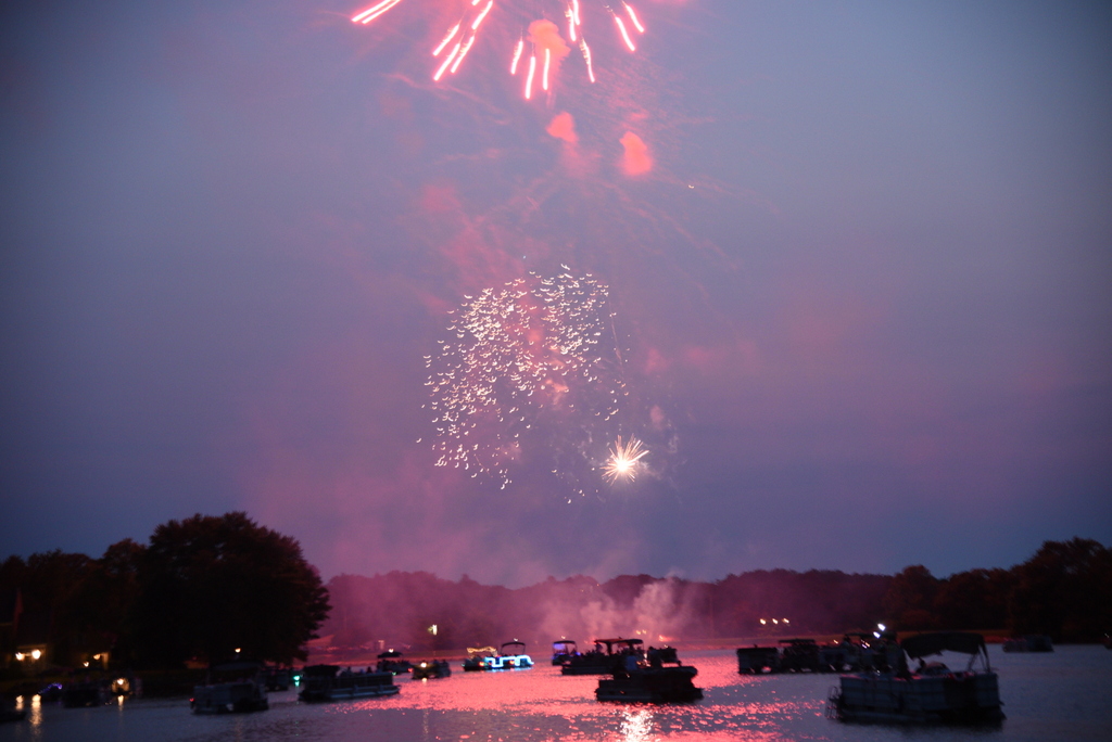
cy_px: 371
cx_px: 556
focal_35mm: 85
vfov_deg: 16.1
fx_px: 2627
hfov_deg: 23.9
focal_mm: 85
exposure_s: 1/4
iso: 1600
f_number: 4
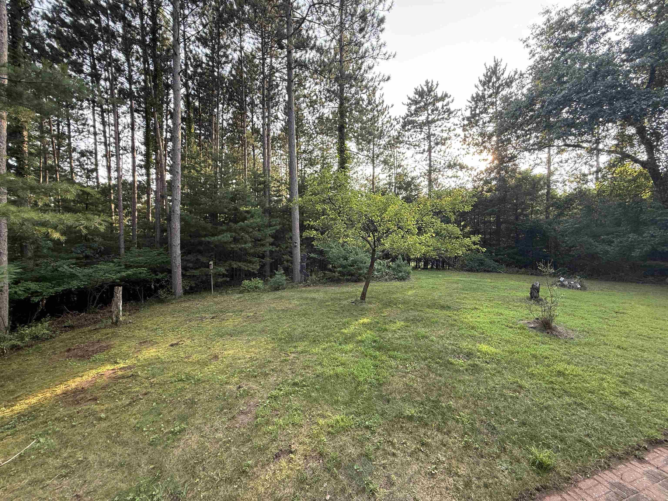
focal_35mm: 14
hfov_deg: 102.1
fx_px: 270
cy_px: 250
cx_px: 334
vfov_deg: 85.7
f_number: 2.2
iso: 64
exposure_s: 1/100
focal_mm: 2.22
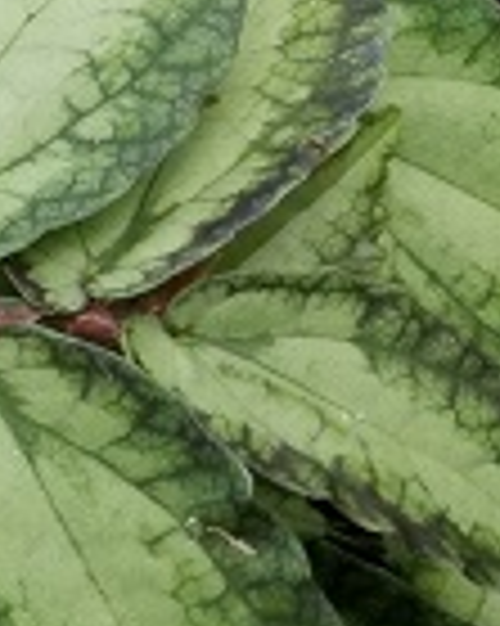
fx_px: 1463
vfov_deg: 24.2
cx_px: -455
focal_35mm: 79
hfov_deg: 15.9
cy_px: 288
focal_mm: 4.2
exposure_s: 1/60
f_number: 1.7
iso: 160
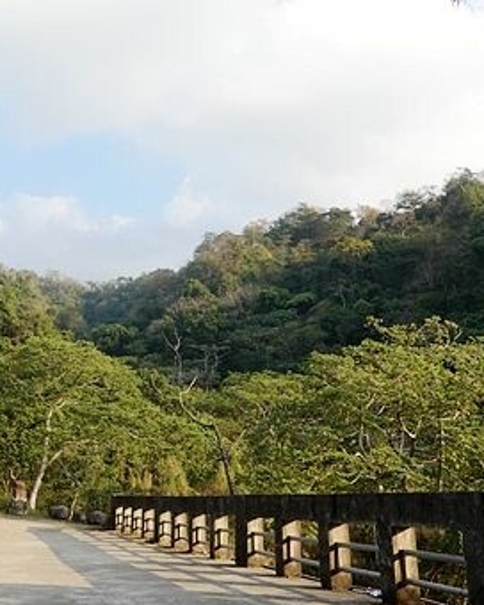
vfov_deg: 42.8
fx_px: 770
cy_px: 268
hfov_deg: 34.4
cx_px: 139
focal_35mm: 43
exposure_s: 1/400
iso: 125
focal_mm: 9
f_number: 4
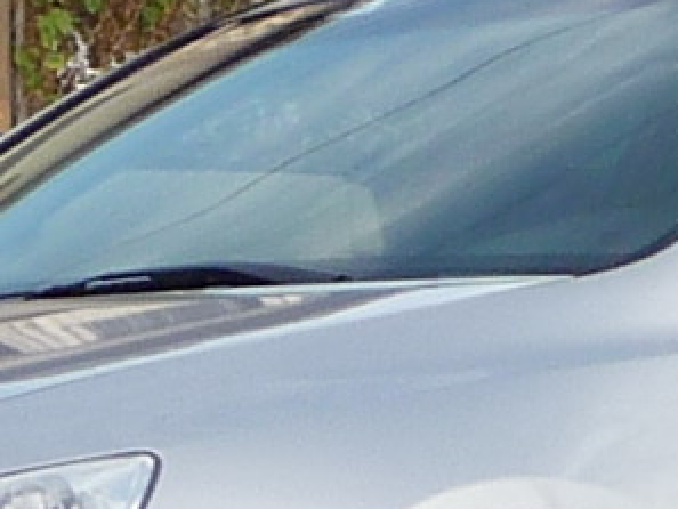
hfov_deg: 4.5
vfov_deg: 3.4
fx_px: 8543
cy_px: 776
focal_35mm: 436
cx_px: 657
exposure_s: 1/60
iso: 100
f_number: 4.2
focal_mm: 8
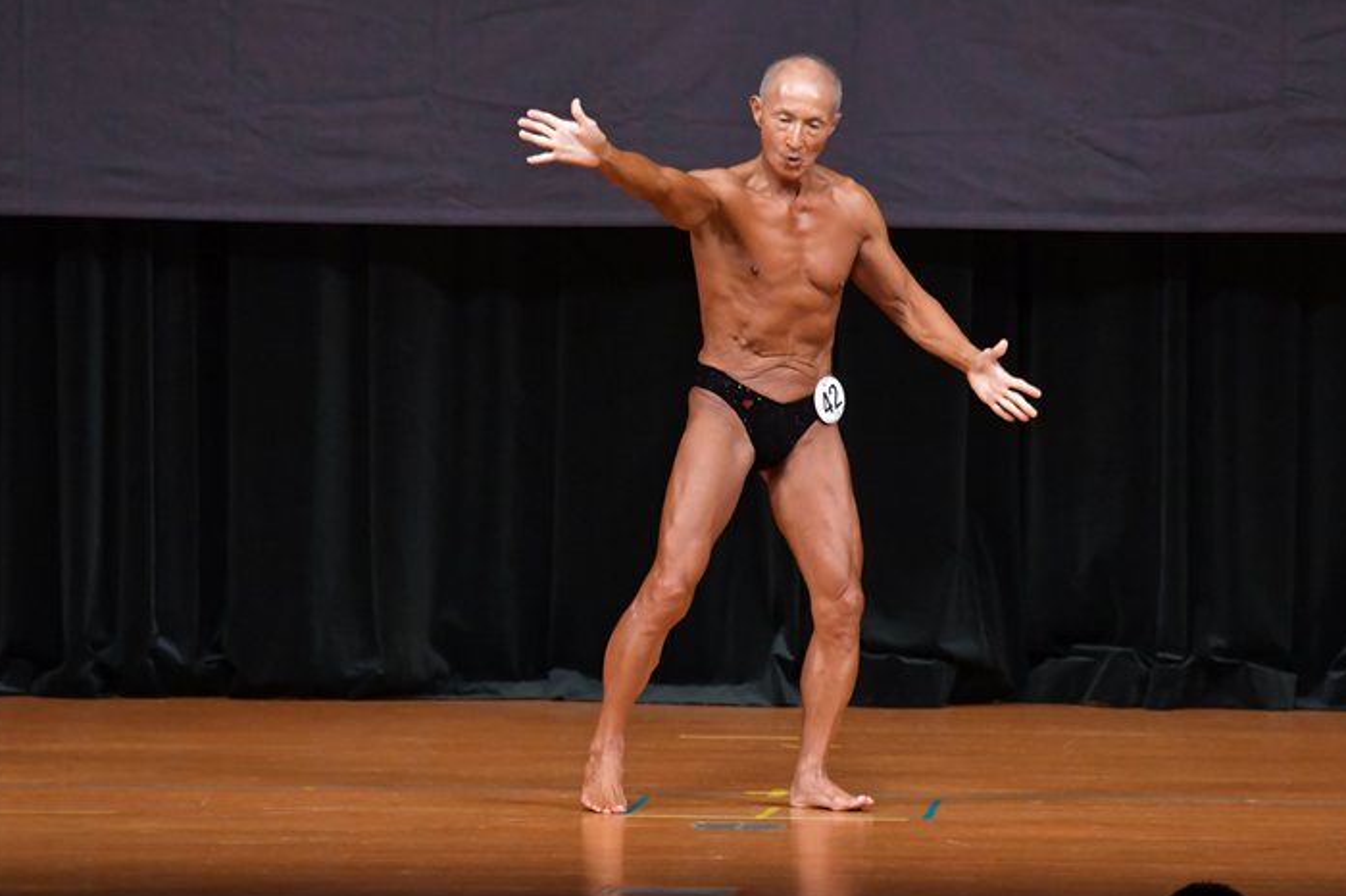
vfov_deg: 4.6
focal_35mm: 299
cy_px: 419
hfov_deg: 6.9
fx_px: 11173
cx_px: 732
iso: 5000
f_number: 5.6
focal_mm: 180
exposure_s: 1/400
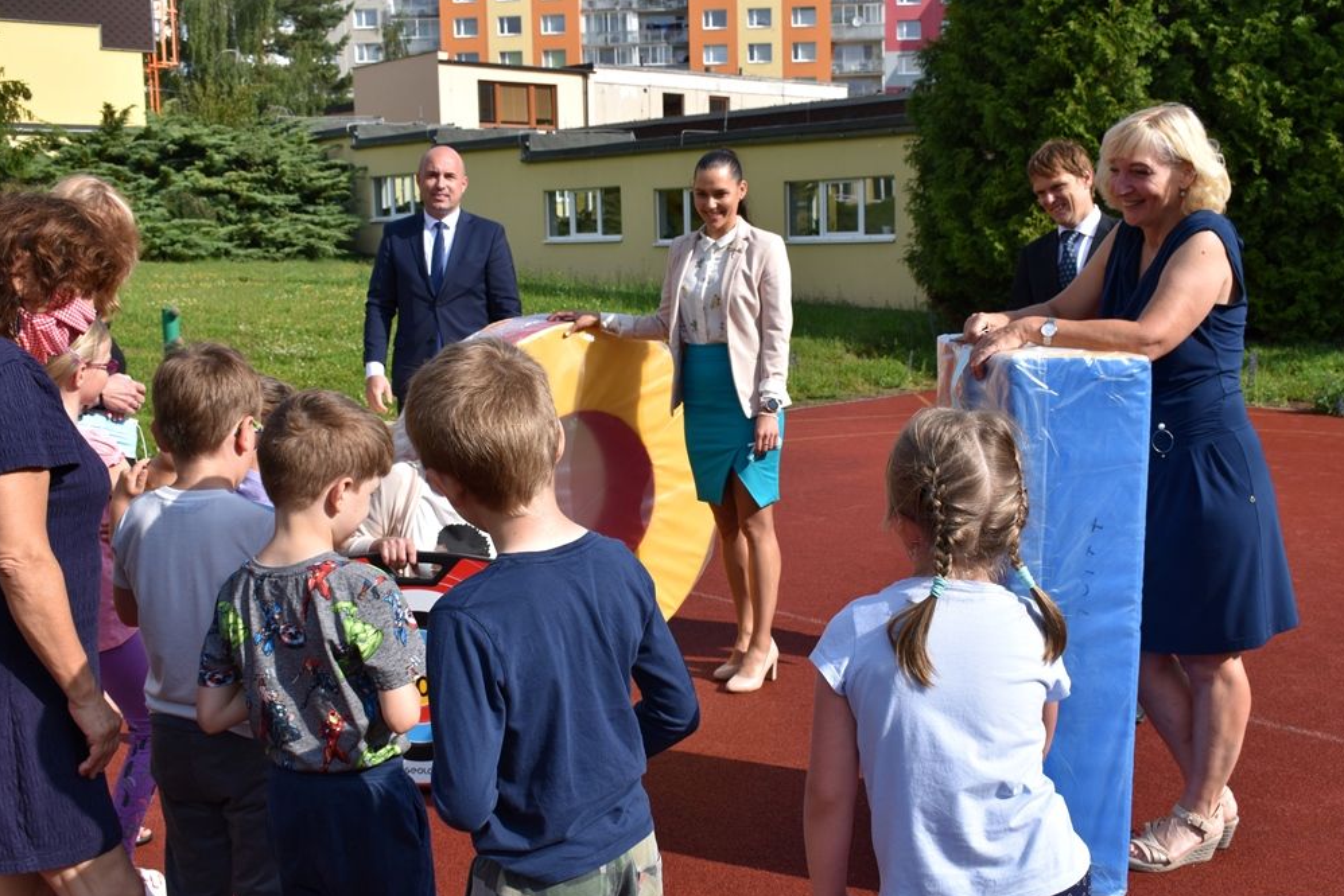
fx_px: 1494
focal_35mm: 40
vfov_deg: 33.4
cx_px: 663
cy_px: 458
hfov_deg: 48.4
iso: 200
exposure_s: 1/400
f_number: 10
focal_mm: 26
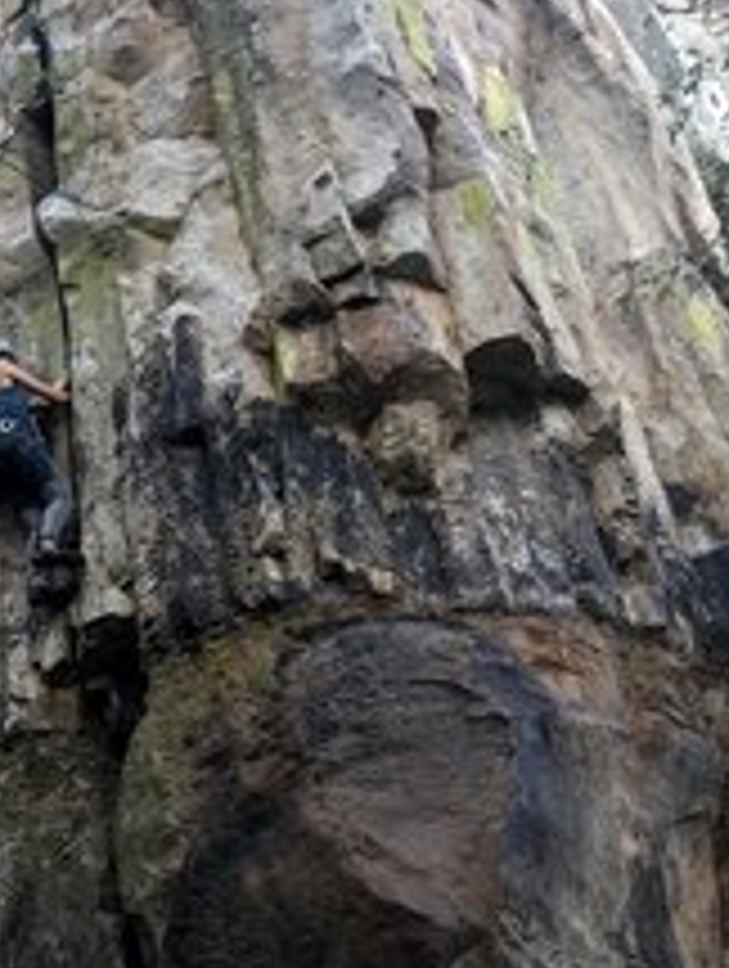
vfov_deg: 35.4
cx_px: 333
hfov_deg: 28.1
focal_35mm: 52
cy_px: 797
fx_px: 1456
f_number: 1.8
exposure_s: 1/130
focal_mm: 3.99
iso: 20
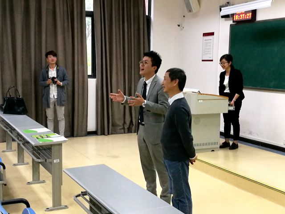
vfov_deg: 29.7
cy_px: 107
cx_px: 142
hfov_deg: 38.9
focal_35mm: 49
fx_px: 403
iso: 200
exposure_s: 1/33.3
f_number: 2.2
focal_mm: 4.5
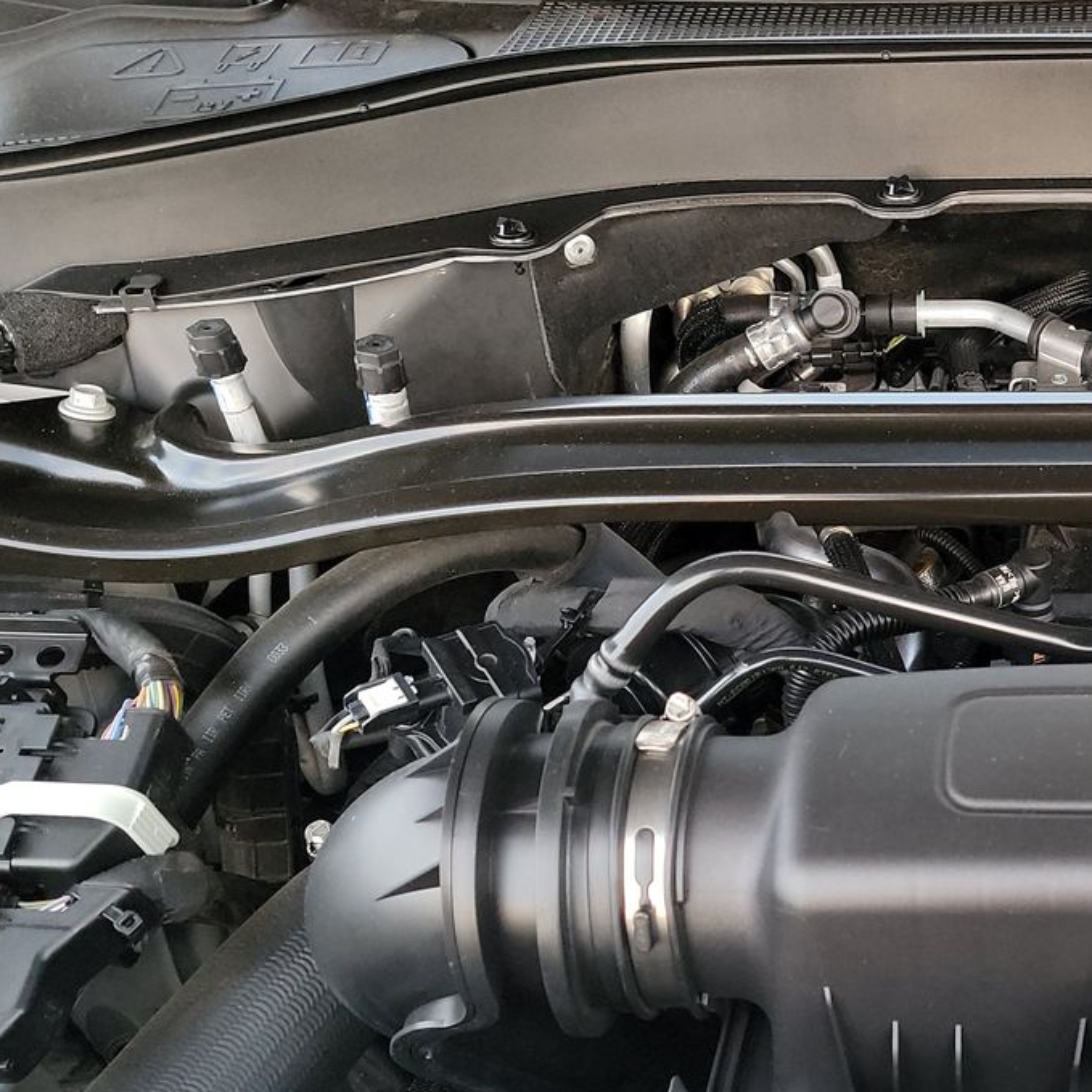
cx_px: 1089
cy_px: 684
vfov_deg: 33.9
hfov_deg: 31.5
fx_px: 1785
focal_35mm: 50
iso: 659
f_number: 1.8
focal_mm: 6.7
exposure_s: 1/59
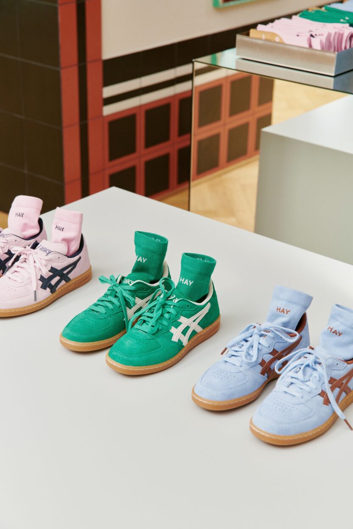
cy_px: 264
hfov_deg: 19.5
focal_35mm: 70
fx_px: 1030
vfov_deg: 28.8
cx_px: 176
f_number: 5.6
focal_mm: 70
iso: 800
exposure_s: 1/13
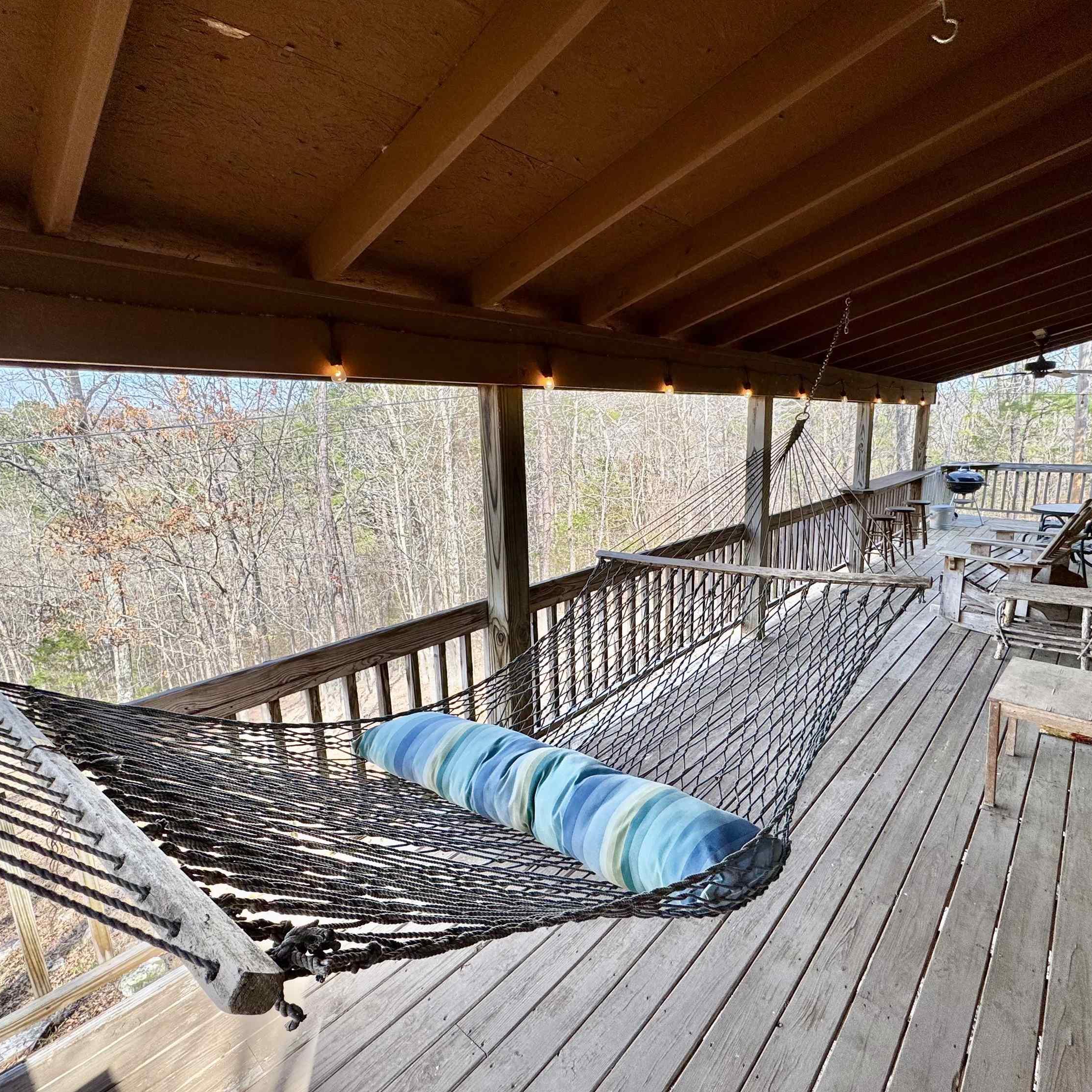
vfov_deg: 84.0
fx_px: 607
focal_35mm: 17
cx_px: 591
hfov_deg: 83.8
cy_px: 545
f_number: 2.2
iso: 40
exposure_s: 1/362
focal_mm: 2.22
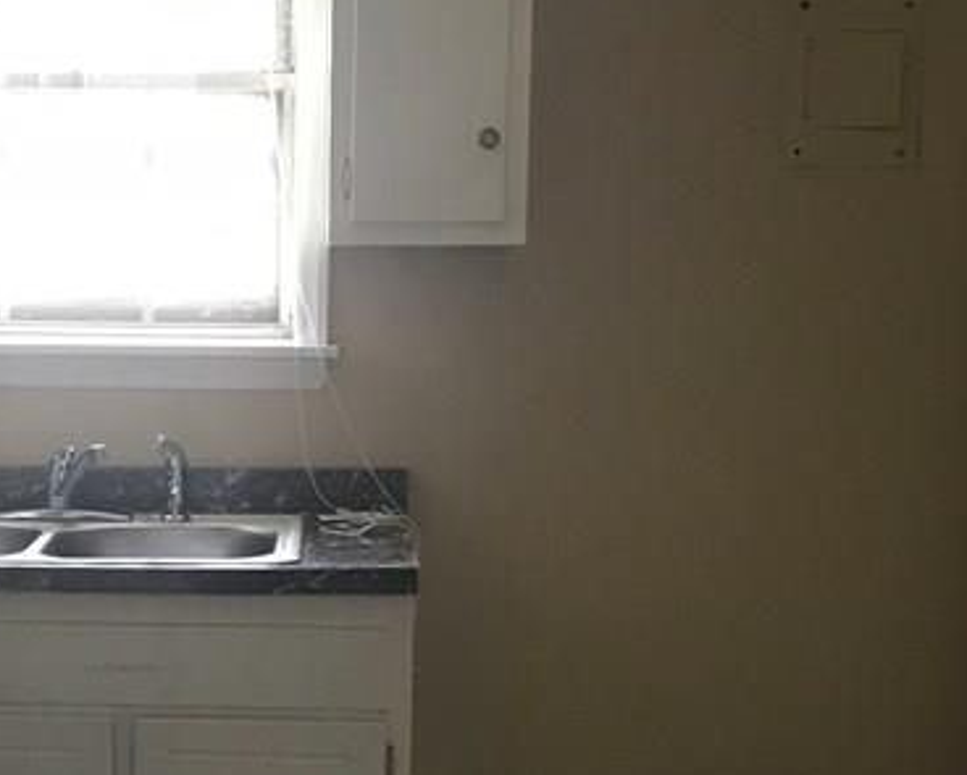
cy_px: 557
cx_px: 168
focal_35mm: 76
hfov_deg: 24.6
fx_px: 2177
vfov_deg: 20.1
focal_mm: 3.99
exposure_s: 1/15
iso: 80
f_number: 1.8
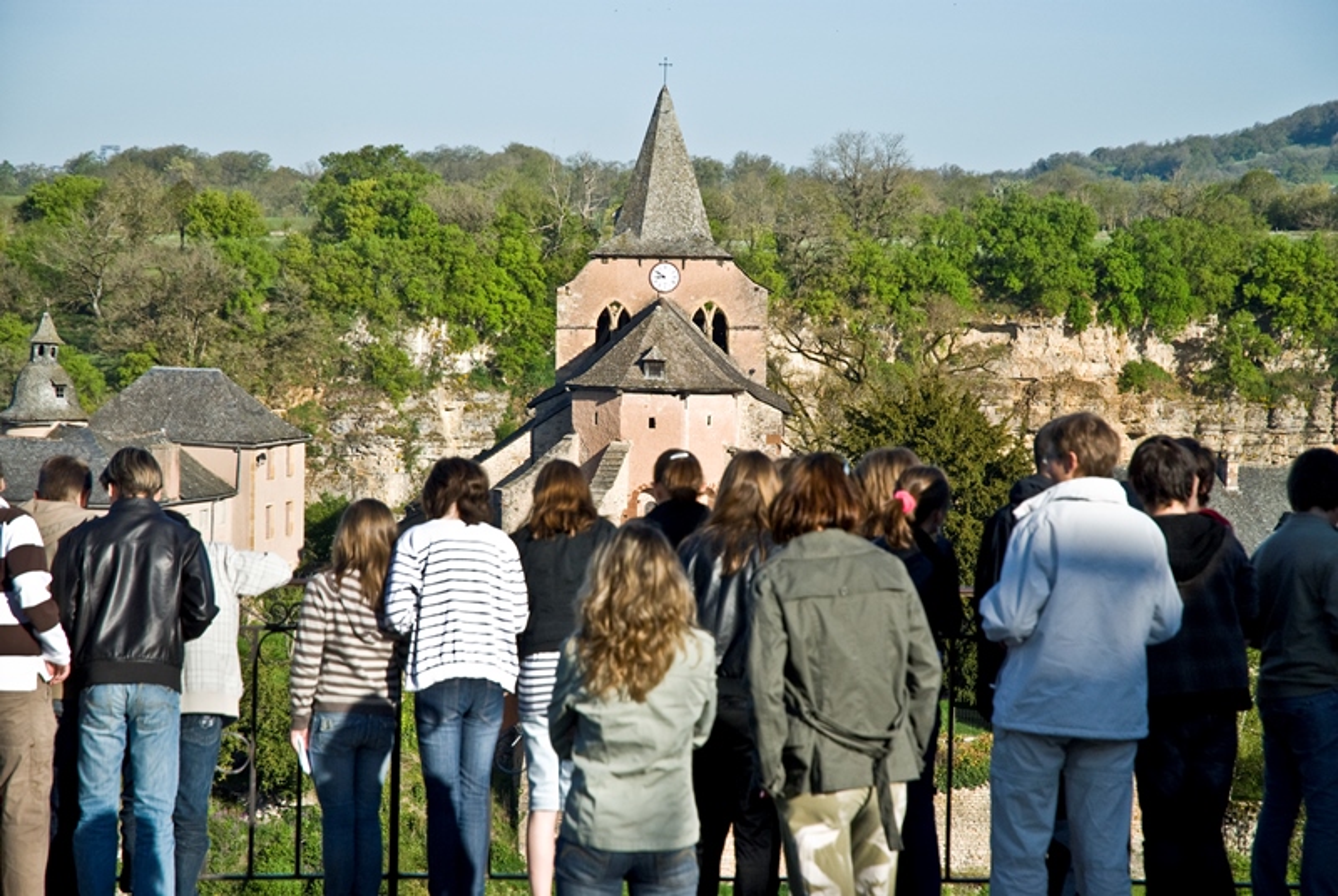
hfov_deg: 19.4
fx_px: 3908
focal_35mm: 105
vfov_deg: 13.1
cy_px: 448
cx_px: 669
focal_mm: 70
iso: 500
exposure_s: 1/1250
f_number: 5.6
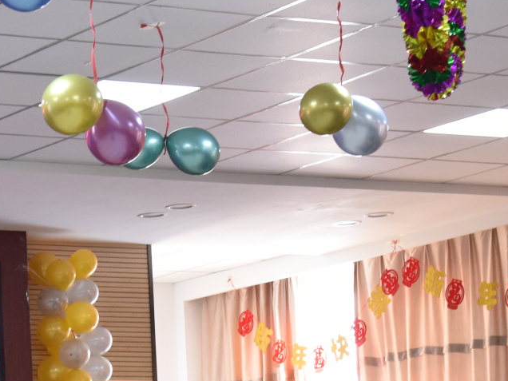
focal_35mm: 170
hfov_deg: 11.3
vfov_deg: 8.6
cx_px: -148
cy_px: 554
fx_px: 2495
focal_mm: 45
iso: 2000
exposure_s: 1/30
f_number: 7.1
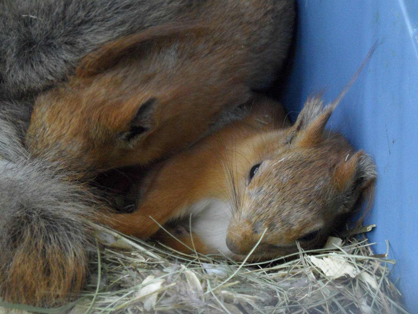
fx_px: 1449
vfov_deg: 12.3
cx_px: 209
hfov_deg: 16.4
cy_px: 157
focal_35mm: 120
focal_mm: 20
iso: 400
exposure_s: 1/4
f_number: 4.4
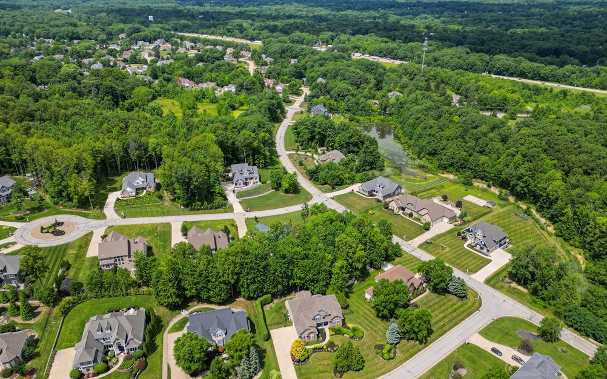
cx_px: 300
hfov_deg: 70.4
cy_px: 195
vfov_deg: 47.6
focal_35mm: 26
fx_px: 430
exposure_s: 1/2500
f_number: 1.7
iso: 110
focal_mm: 6.72
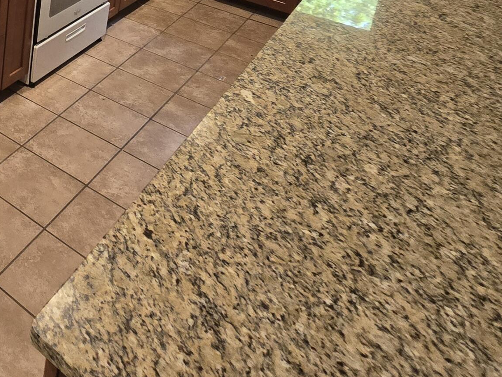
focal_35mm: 34
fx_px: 493
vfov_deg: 34.0
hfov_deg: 38.0
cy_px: -71
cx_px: -118
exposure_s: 1/60
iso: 400
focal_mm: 2.2
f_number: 2.2
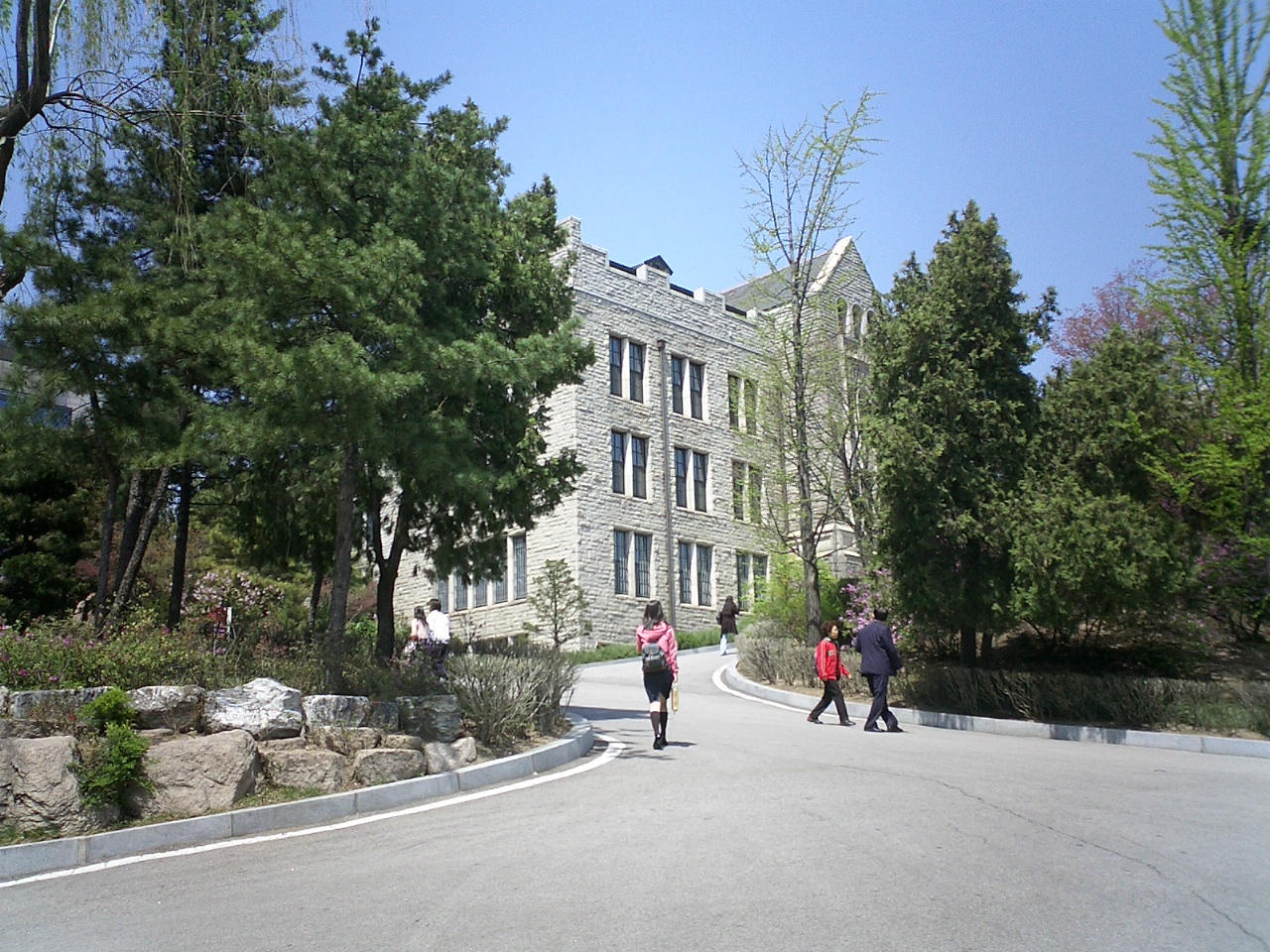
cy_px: 476
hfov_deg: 50.1
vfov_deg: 38.7
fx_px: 1357
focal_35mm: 37
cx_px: 635
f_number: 3.5
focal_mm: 5.6
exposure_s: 1/640
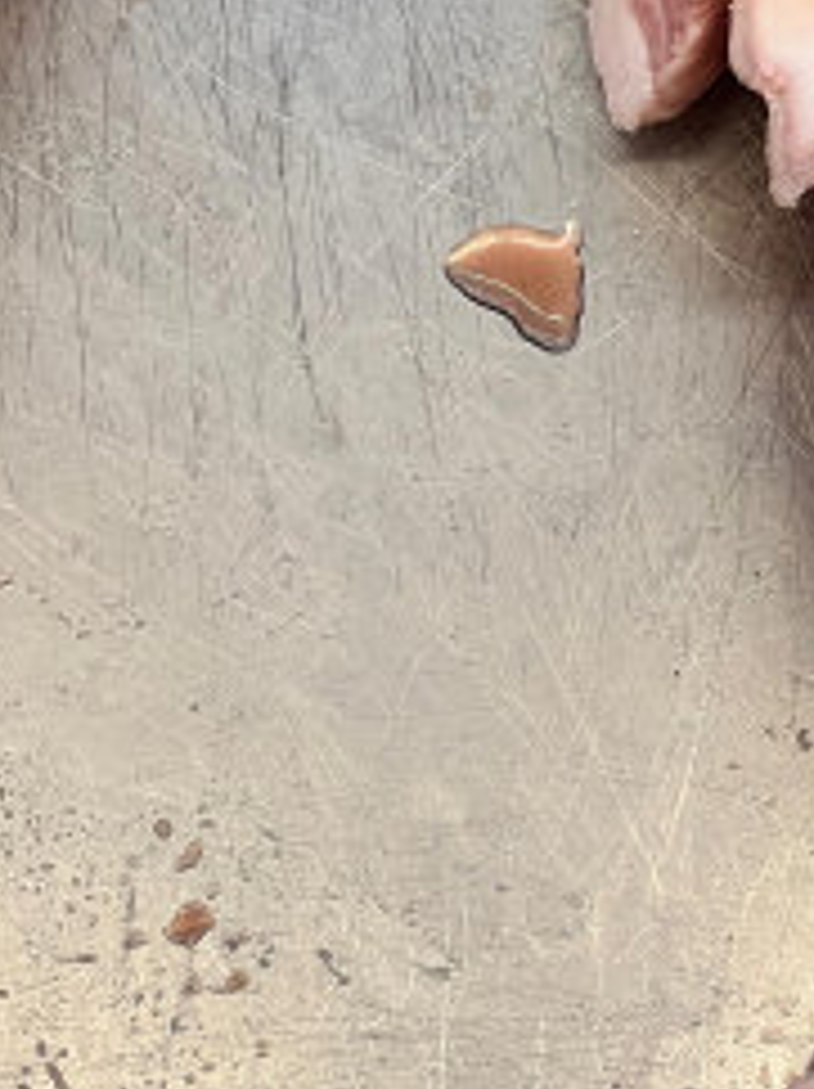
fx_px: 6125
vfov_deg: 10.1
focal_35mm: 195
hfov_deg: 7.6
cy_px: -36
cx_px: 407
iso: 160
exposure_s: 1/100
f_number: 2.8
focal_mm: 9
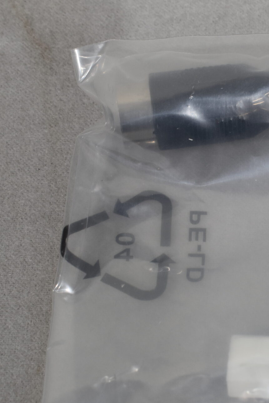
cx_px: 320
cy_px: 251
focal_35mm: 95
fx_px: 1065
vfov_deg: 21.4
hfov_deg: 14.0
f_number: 8
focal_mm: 32
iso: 400
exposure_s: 1/60
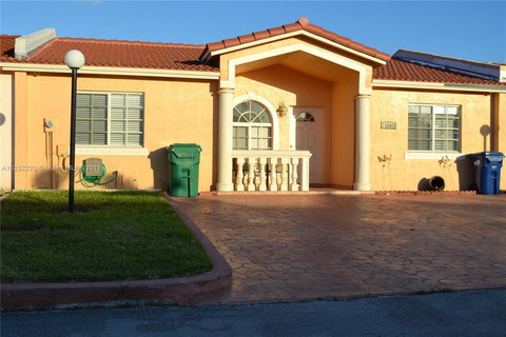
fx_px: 548
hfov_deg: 49.6
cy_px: 168
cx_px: 253
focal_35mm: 39
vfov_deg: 34.2
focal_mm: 26
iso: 100
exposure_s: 1/250
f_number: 8
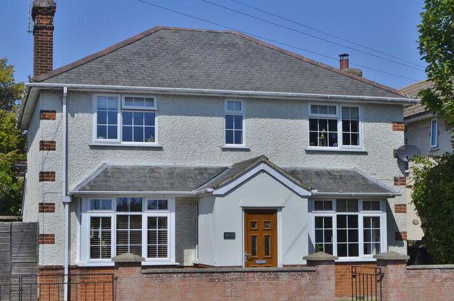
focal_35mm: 60
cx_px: 189
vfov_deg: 22.5
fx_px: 755
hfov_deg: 33.4
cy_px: 160
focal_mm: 28
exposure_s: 1/400
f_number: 10
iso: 100
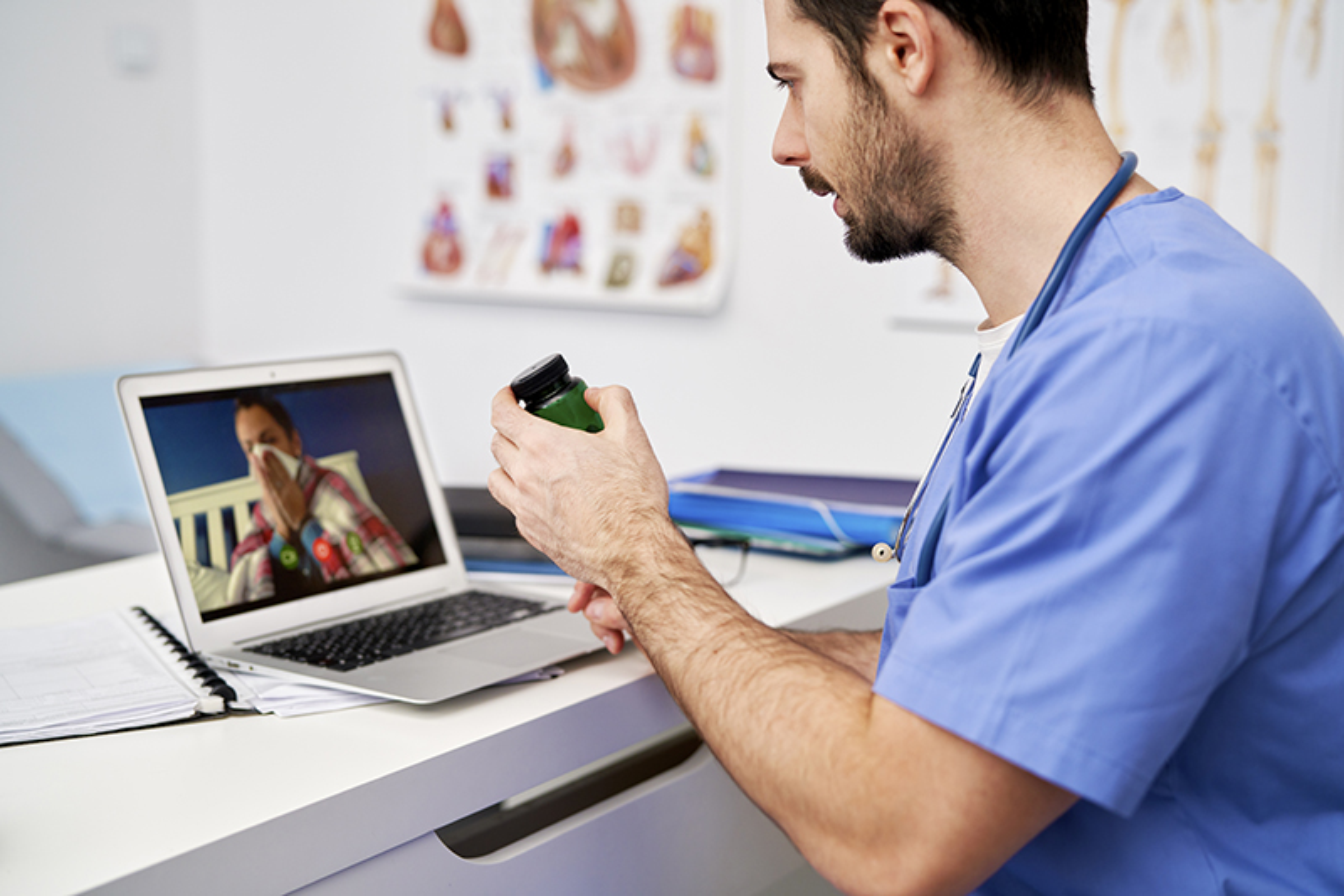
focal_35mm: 50
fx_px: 1866
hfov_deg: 39.6
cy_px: 448
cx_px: 672
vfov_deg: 27.0
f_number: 2.2
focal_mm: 50
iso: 200
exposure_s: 1/125
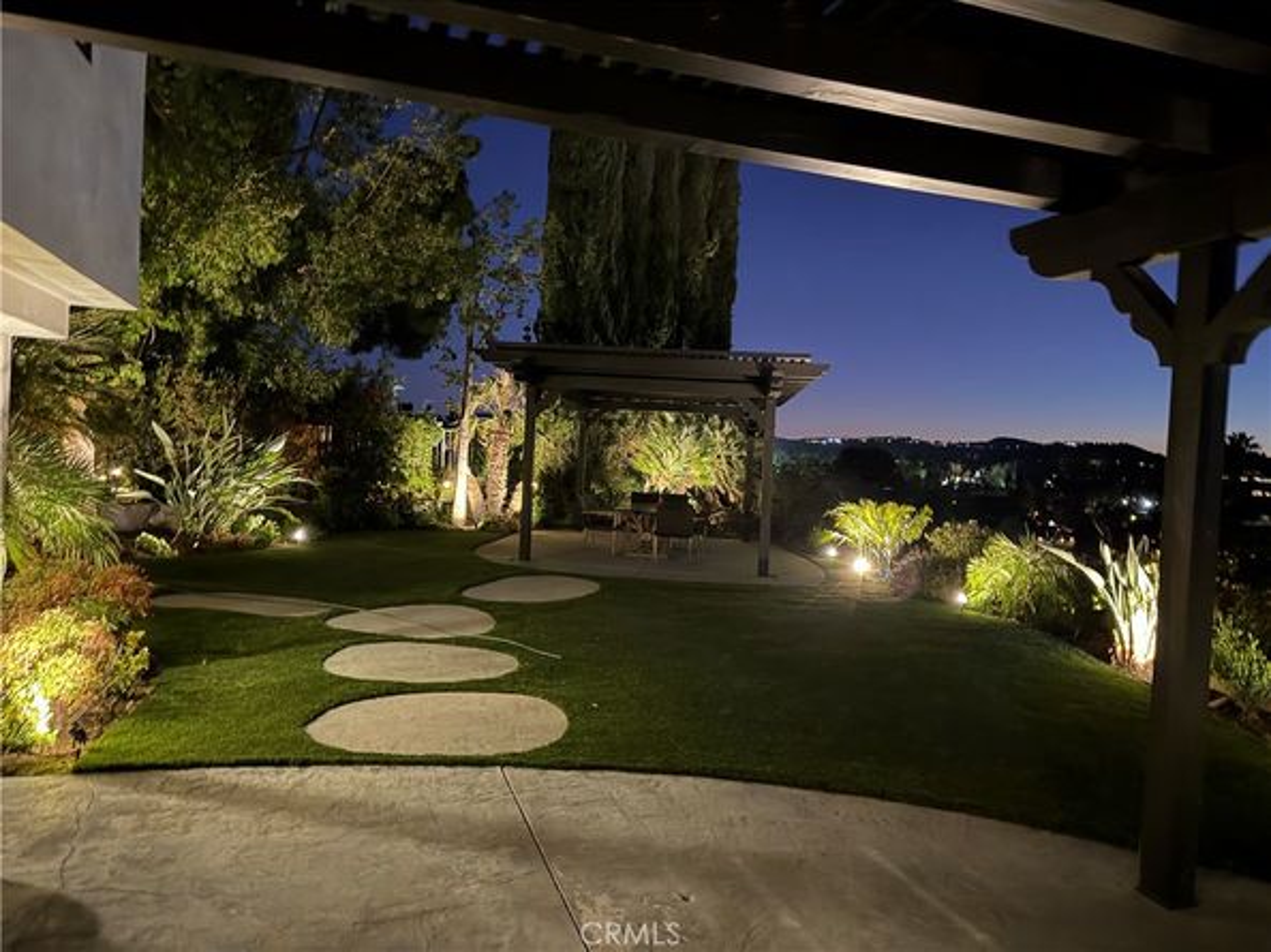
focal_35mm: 24
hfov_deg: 71.6
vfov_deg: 56.8
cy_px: 476
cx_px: 636
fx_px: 881
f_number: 1.78
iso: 1250
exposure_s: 1/9
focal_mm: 6.76
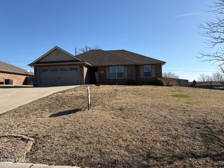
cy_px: 84
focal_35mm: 26
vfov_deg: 53.1
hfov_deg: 67.3
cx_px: 112
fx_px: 168
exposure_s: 1/3831
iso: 50
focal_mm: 5.96
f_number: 1.6
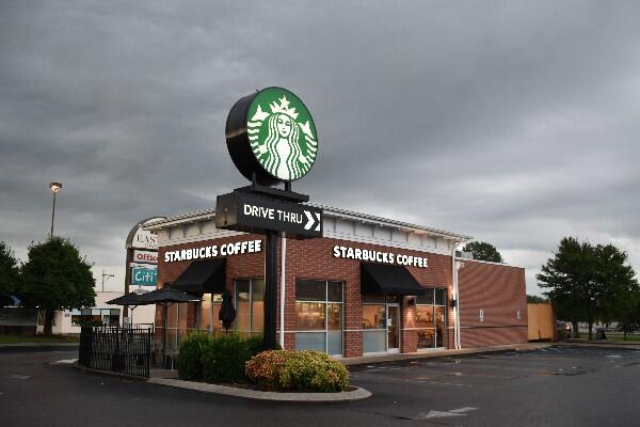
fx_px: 560
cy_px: 214
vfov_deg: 41.7
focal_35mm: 32
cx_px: 320
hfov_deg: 59.5
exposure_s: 1/80
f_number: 4.5
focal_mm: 21
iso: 400
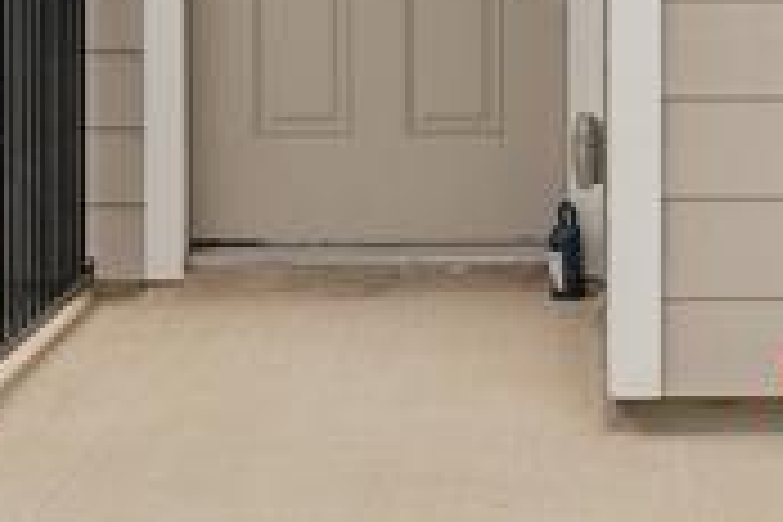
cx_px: 652
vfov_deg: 9.6
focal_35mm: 141
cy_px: -115
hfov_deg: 14.4
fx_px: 3067
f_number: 8
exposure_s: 1/640
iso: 400
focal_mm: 24
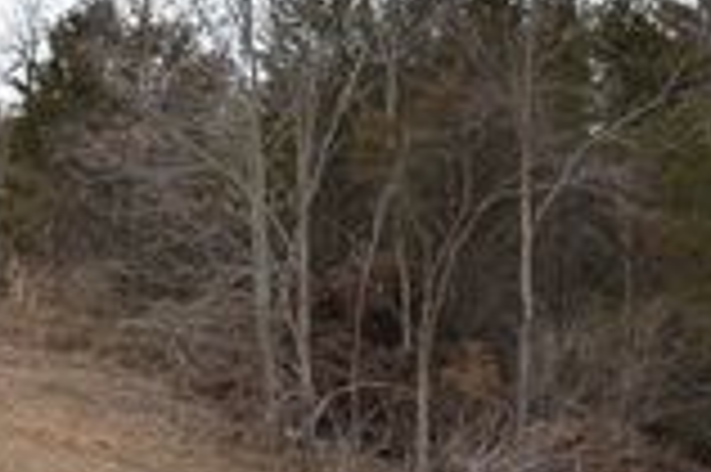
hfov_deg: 23.5
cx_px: -86
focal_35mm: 81
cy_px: 281
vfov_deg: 16.9
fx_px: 1590
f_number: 7.1
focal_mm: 17
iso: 200
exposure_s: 1/200
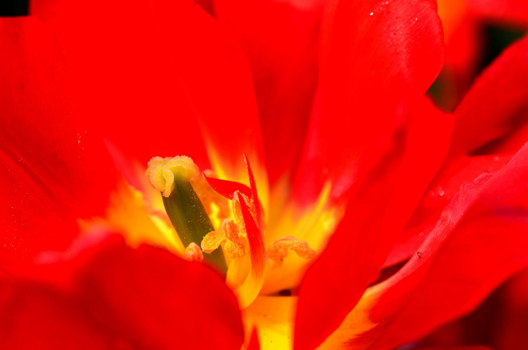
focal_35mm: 158
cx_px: 264
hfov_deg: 13.1
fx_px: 2306
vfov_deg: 8.7
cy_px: 175
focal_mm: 105
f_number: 5.6
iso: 140
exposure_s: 1/350
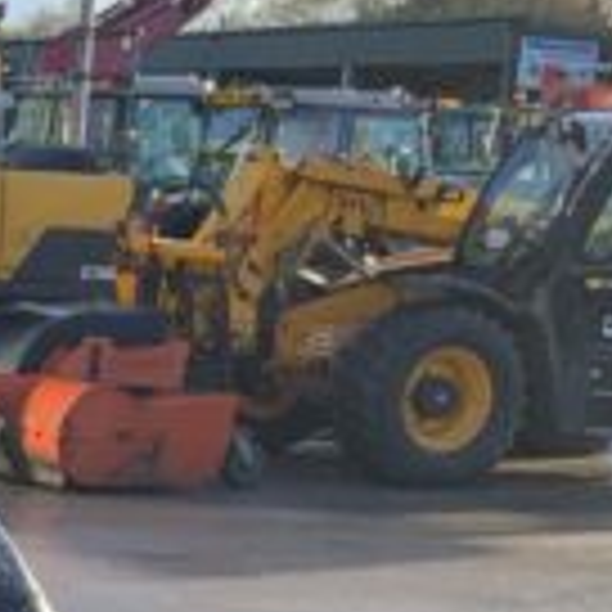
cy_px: 540
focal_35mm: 121
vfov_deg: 14.3
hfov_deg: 13.0
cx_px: -495
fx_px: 2420
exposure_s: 1/781
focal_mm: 3
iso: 16
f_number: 1.8
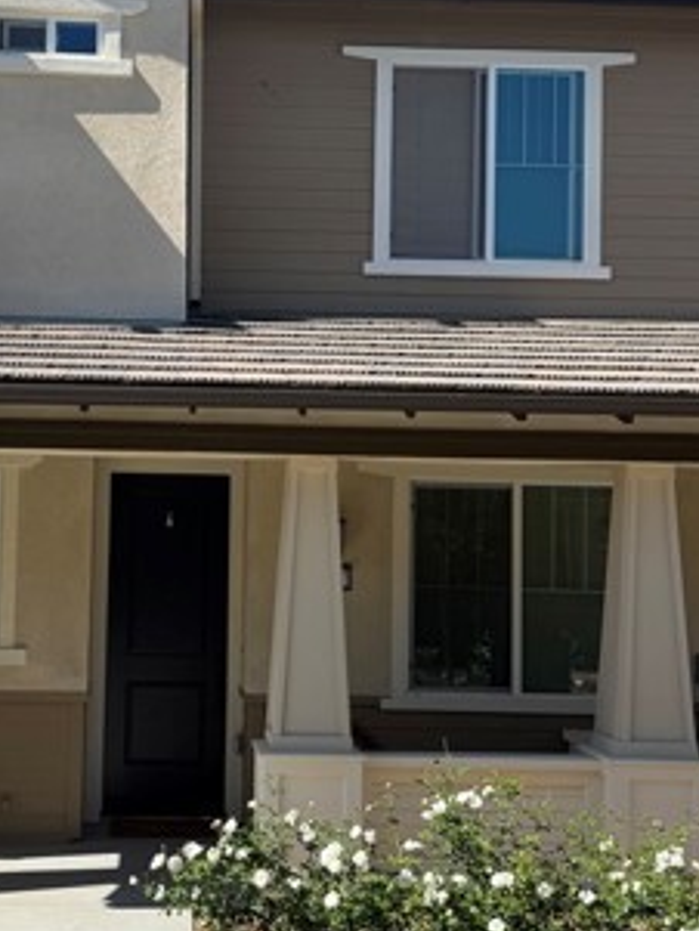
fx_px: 1372
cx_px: 223
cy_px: 455
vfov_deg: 37.5
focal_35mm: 51
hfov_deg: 28.4
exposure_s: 1/3247
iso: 80
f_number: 1.78
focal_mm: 6.76
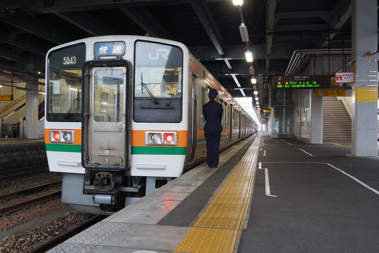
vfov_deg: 40.0
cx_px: 190
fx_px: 347
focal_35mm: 33
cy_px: 126
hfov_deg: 57.2
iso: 400
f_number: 7.1
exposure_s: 1/40
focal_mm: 22
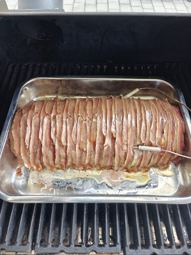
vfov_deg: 73.9
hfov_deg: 58.9
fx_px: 169
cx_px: 96
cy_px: 128
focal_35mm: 23
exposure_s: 1/112
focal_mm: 6.06
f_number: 1.6
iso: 50
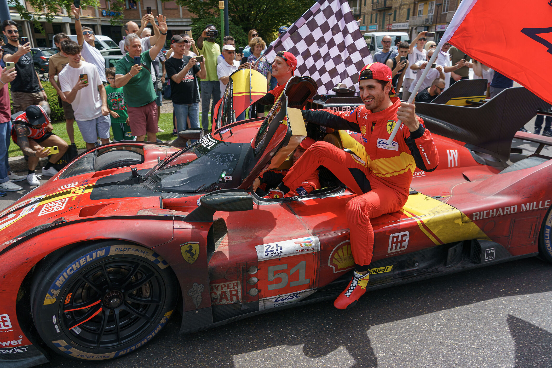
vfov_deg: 51.3
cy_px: 188
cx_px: 273
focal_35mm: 25
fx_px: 383
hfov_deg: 71.5
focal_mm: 24
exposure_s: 1/400
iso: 200
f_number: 6.3
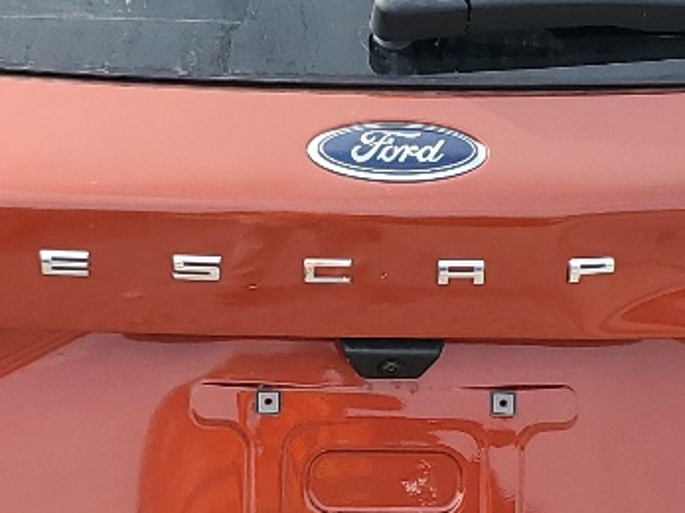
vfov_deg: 12.3
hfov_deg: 16.4
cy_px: 381
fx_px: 2374
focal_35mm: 120
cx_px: 330
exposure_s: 1/1000
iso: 50
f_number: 1.5
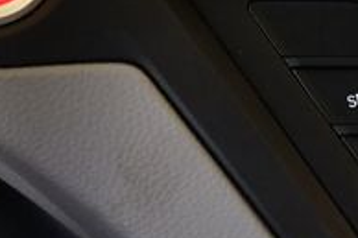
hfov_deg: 16.9
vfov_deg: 11.2
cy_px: -81
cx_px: 345
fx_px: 1182
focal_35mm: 119
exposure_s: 1/250
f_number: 3.5
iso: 500
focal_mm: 18
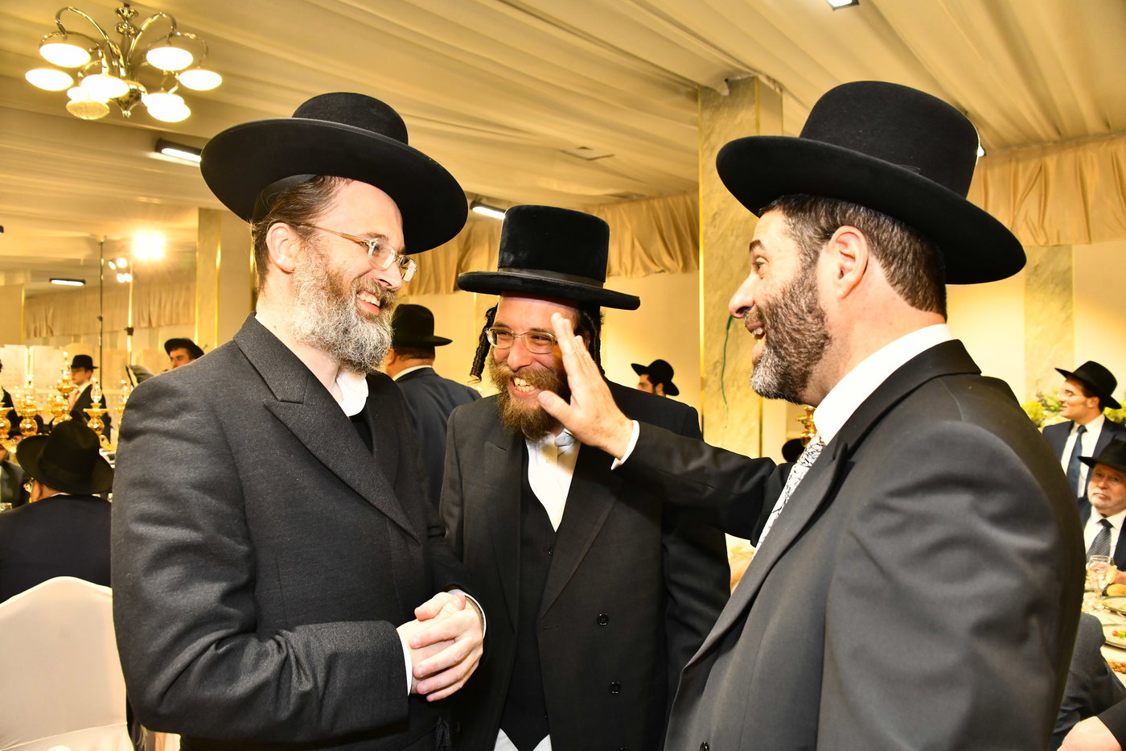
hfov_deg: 65.5
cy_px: 376
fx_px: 876
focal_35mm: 28
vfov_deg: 46.4
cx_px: 563
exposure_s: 1/160
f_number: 5.6
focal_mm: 28
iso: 1600
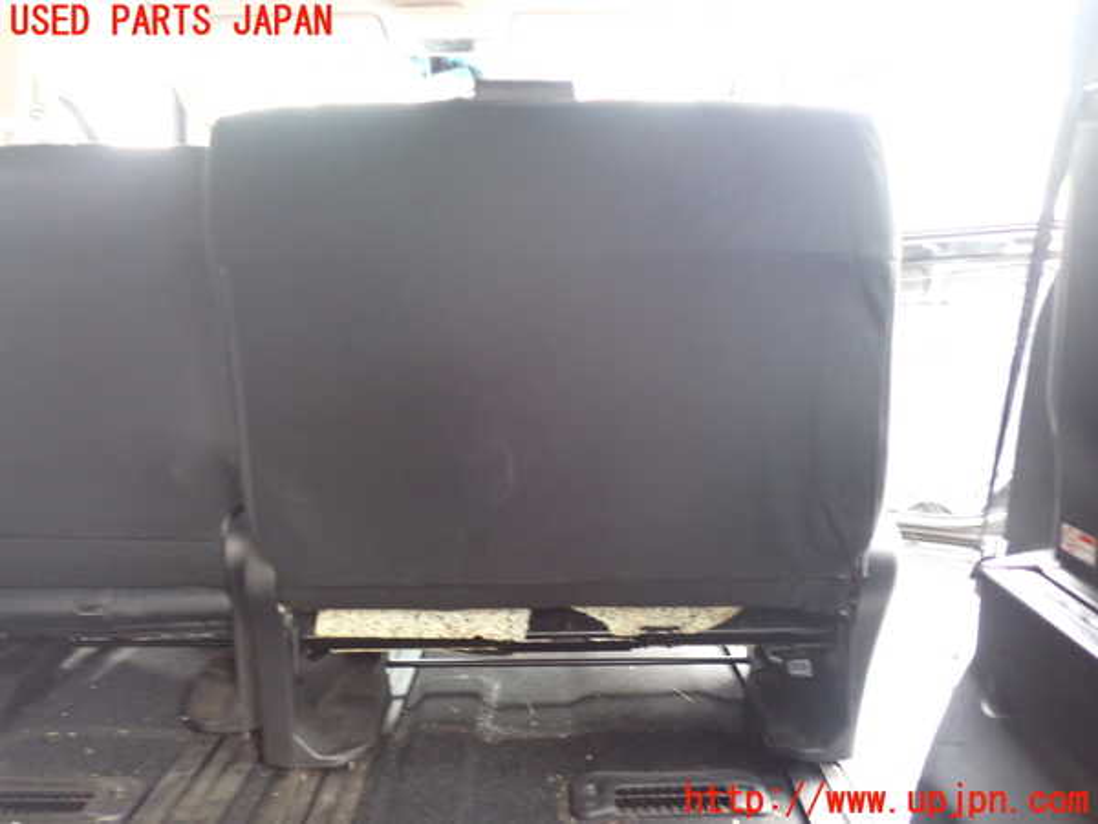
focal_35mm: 30
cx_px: 549
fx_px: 952
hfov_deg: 60.0
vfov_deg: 46.8
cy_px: 412
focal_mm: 5.4
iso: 640
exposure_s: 1/30
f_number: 2.3
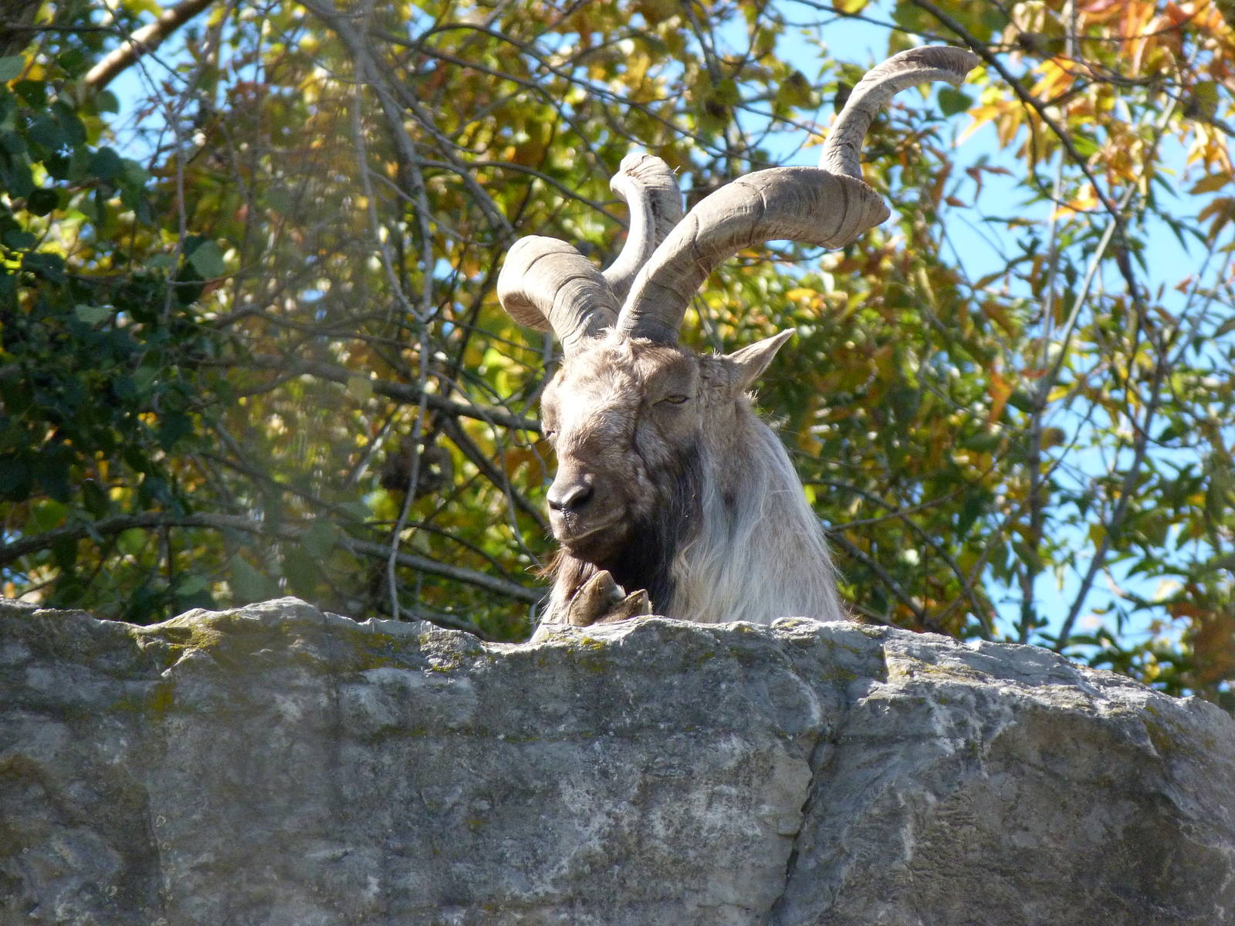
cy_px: 463
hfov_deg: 3.2
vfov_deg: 2.4
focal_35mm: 620
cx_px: 618
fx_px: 22120
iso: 400
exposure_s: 1/500
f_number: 5.2
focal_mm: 108
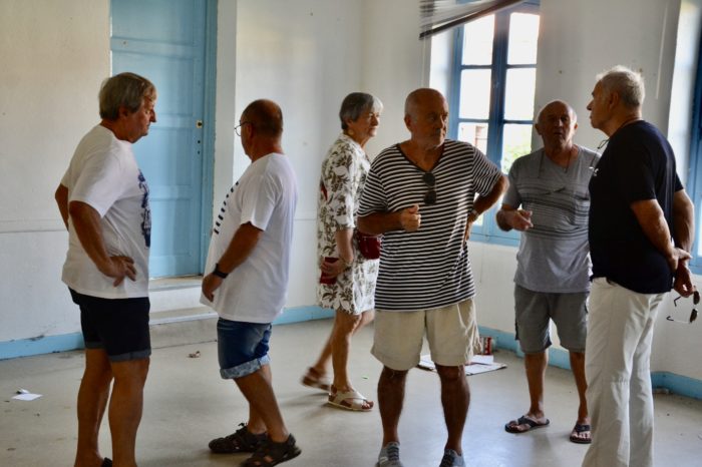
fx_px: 1023
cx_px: 351
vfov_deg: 25.7
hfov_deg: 37.9
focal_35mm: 52
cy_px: 234
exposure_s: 1/60
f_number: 4.5
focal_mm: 35
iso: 800
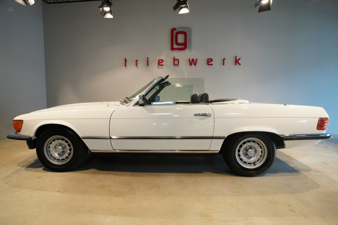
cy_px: 112
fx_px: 155
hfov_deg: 95.0
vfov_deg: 72.1
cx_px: 169
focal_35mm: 16
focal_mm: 11
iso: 2000
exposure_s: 1/60
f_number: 5.6
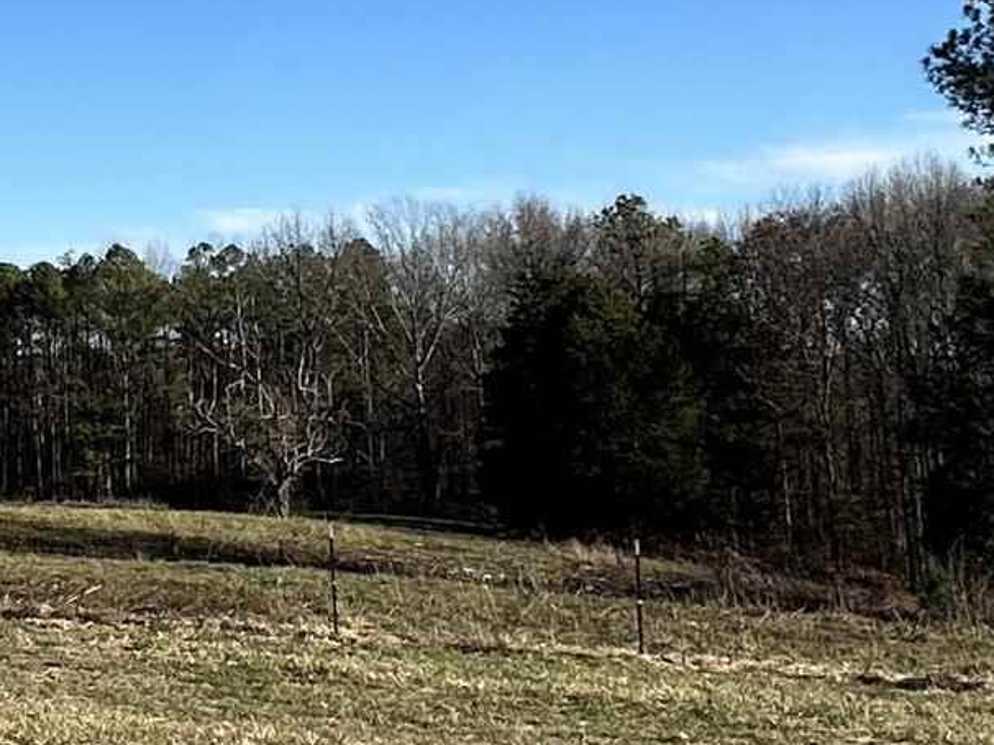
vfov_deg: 20.5
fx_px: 2038
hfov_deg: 23.6
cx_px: -356
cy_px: 161
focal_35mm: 71
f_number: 2.2
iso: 40
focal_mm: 2.22
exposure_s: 1/2020
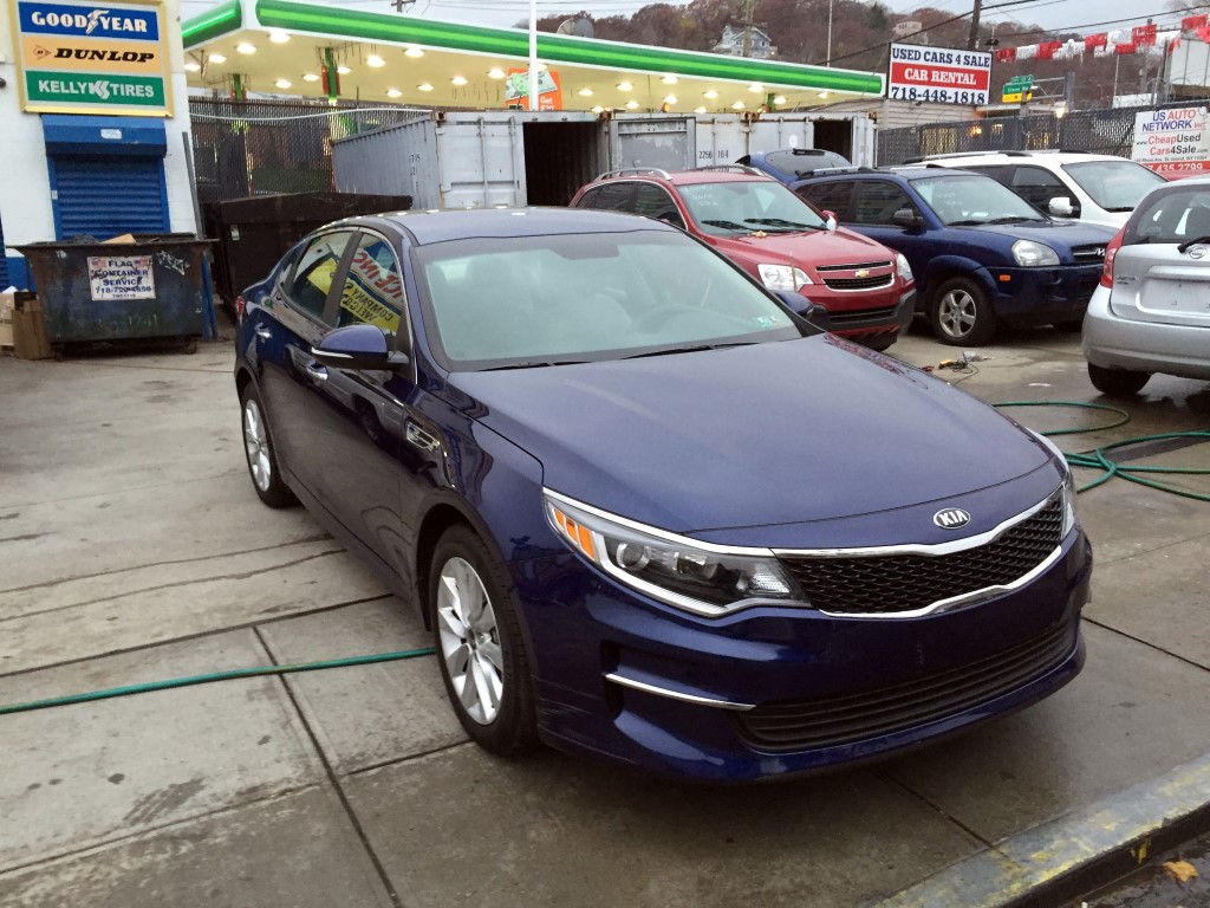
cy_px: 454
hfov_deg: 61.7
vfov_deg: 48.2
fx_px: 1014
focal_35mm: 29
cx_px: 605
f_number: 2.2
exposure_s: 1/30
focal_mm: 4.15
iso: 125
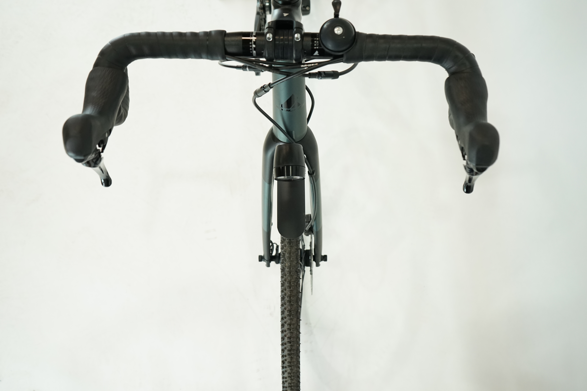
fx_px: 554
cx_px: 294
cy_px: 196
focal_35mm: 34
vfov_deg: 38.9
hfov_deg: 55.8
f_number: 5.6
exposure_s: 1/200
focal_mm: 34
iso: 1600
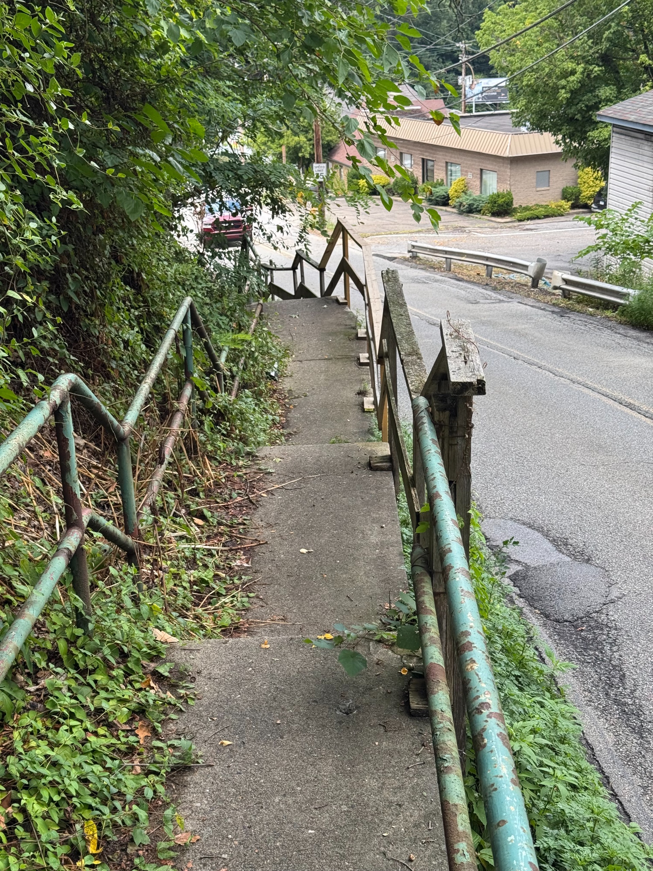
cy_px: 436
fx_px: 1207
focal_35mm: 48
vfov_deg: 39.7
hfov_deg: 30.3
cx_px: 326
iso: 64
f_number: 1.78
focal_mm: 6.76
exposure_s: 1/540
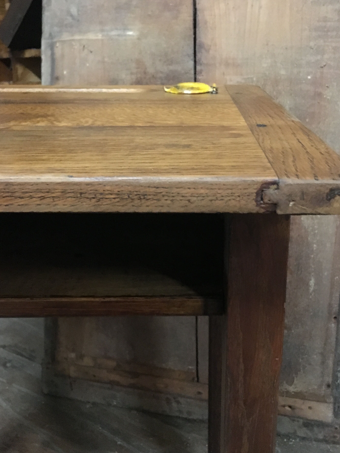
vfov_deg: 55.3
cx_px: 183
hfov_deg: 42.9
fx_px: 432
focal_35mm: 33
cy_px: 208
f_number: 2.2
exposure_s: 1/17
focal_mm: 4.15
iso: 800
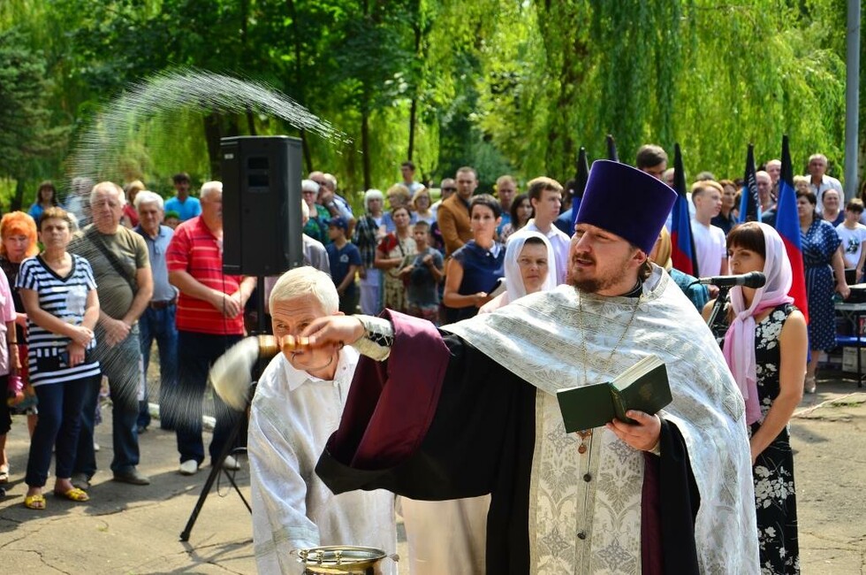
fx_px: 1621
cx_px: 433
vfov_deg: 20.1
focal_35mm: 68
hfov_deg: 29.9
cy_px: 288
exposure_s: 1/250
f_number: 5.6
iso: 100
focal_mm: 45
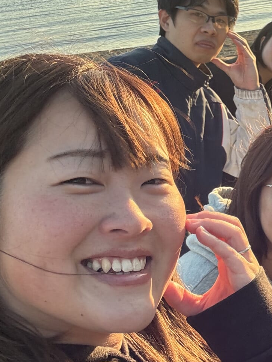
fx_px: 639
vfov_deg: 31.7
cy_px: 176
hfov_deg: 22.0
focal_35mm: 61
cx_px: 335
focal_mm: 2.69
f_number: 1.9
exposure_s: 1/206
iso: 25
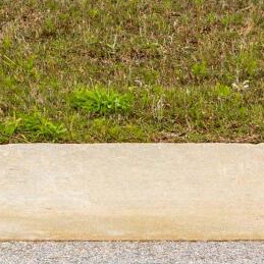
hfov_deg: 5.0
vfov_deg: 4.9
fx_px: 2977
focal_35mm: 345
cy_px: -504
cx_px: -273
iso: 100
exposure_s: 1/160
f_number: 8
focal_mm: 35
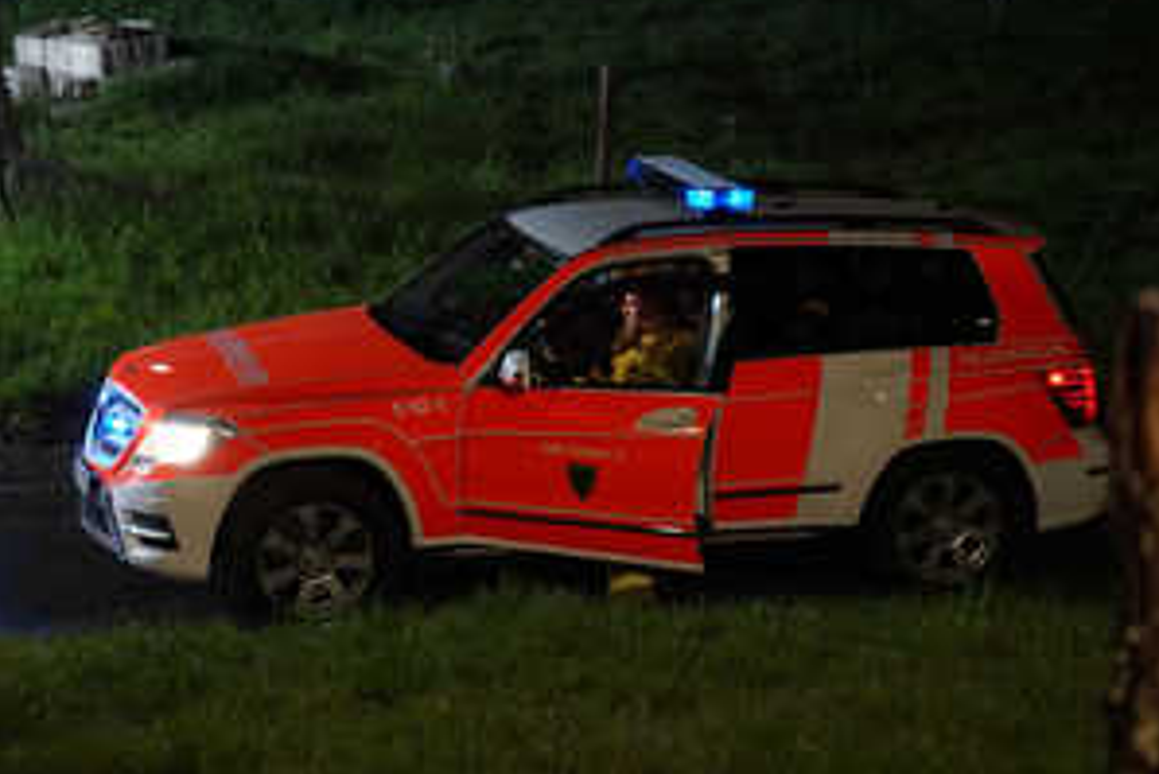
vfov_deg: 14.6
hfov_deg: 21.7
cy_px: 305
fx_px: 3028
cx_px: 548
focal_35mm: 94
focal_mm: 70
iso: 6400
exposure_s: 1/50
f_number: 2.8
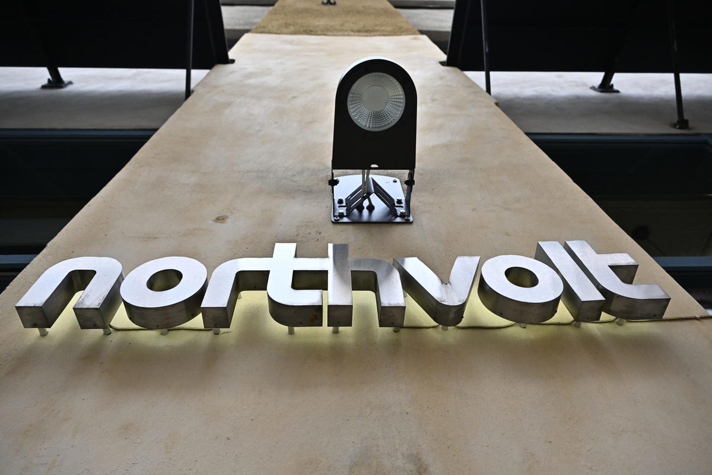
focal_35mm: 24
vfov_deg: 53.1
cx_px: 356
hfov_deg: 73.7
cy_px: 238
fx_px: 475
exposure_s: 1/400
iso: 800
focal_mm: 24
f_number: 5
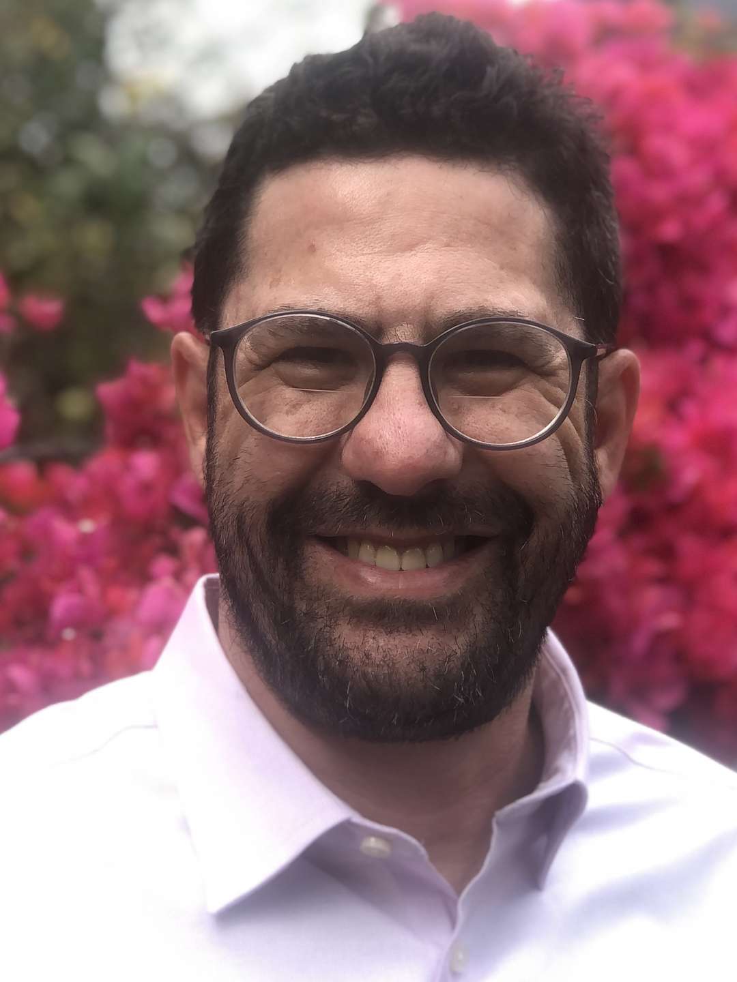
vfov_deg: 33.8
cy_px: 491
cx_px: 368
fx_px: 1618
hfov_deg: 25.7
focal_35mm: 57
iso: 25
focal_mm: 6.6
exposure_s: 1/120
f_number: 2.8
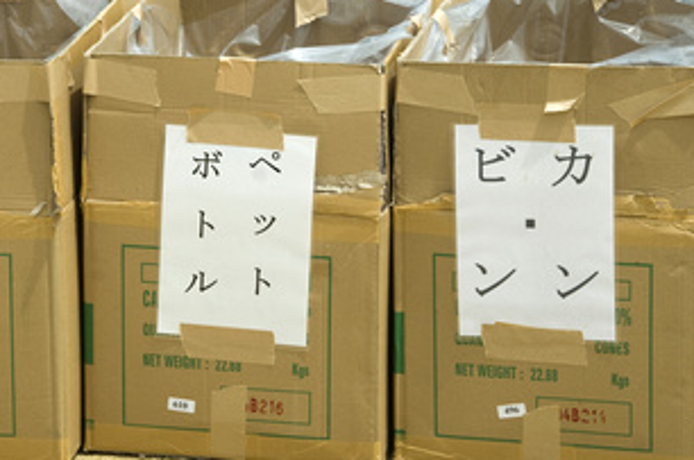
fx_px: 3291
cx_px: 242
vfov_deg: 8.0
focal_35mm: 171
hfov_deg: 12.0
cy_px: 181
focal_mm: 82
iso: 200
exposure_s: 1/640
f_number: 9
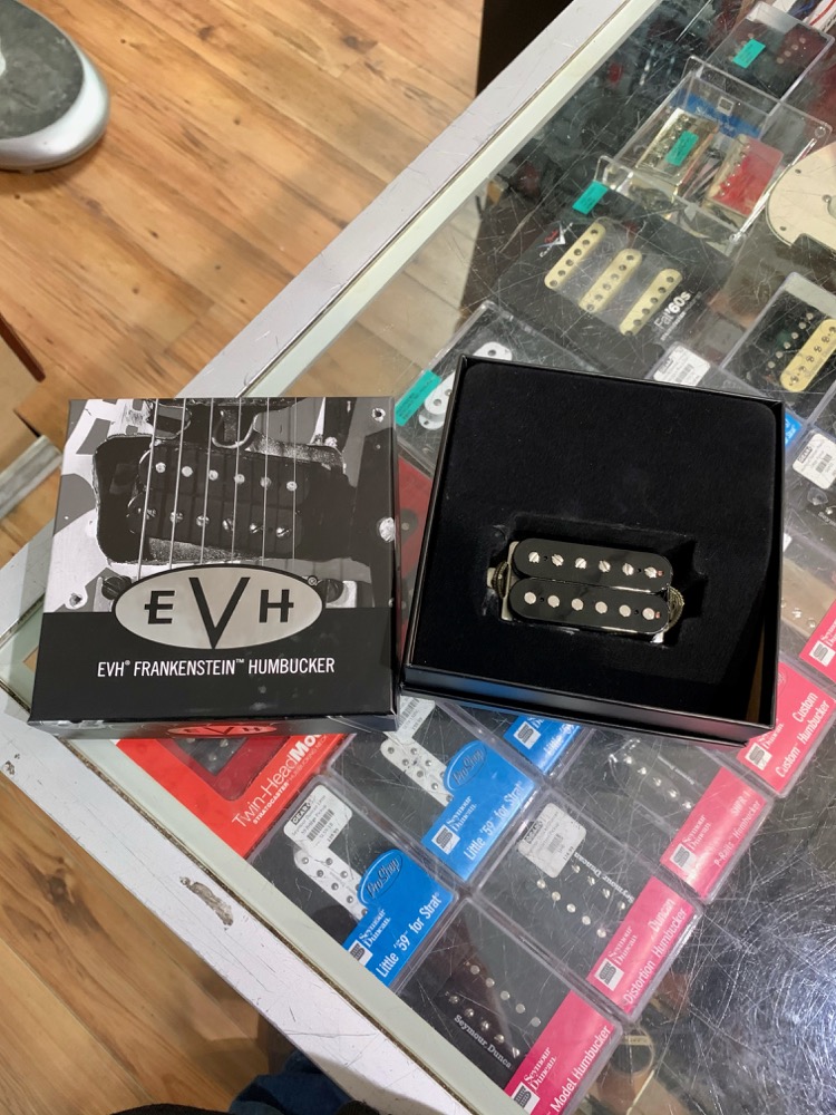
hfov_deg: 53.1
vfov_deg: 67.3
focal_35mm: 26
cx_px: 418
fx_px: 837
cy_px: 558
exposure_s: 1/30
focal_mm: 4.25
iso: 800
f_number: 1.8
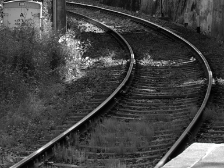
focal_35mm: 268
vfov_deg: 5.5
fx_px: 1735
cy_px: -1
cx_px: 119
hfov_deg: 7.4
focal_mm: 70
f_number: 5.6
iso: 200
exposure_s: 1/125
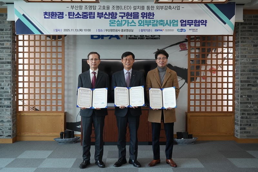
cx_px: 129
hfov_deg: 55.8
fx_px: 244
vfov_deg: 38.9
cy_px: 86
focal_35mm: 34
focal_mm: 34
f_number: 4
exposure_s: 1/40
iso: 500
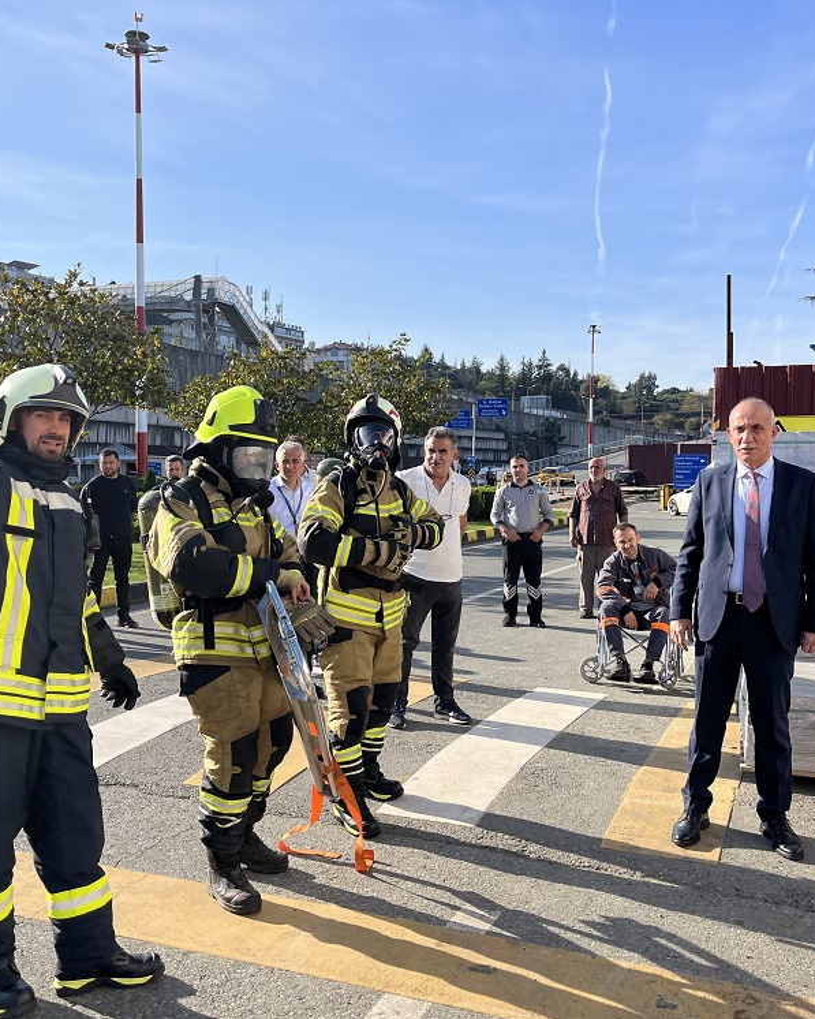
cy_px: 510
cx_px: 400
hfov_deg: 43.4
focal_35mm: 34
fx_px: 1025
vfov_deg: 52.8
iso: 50
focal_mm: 5.1
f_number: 1.6
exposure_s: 1/3311
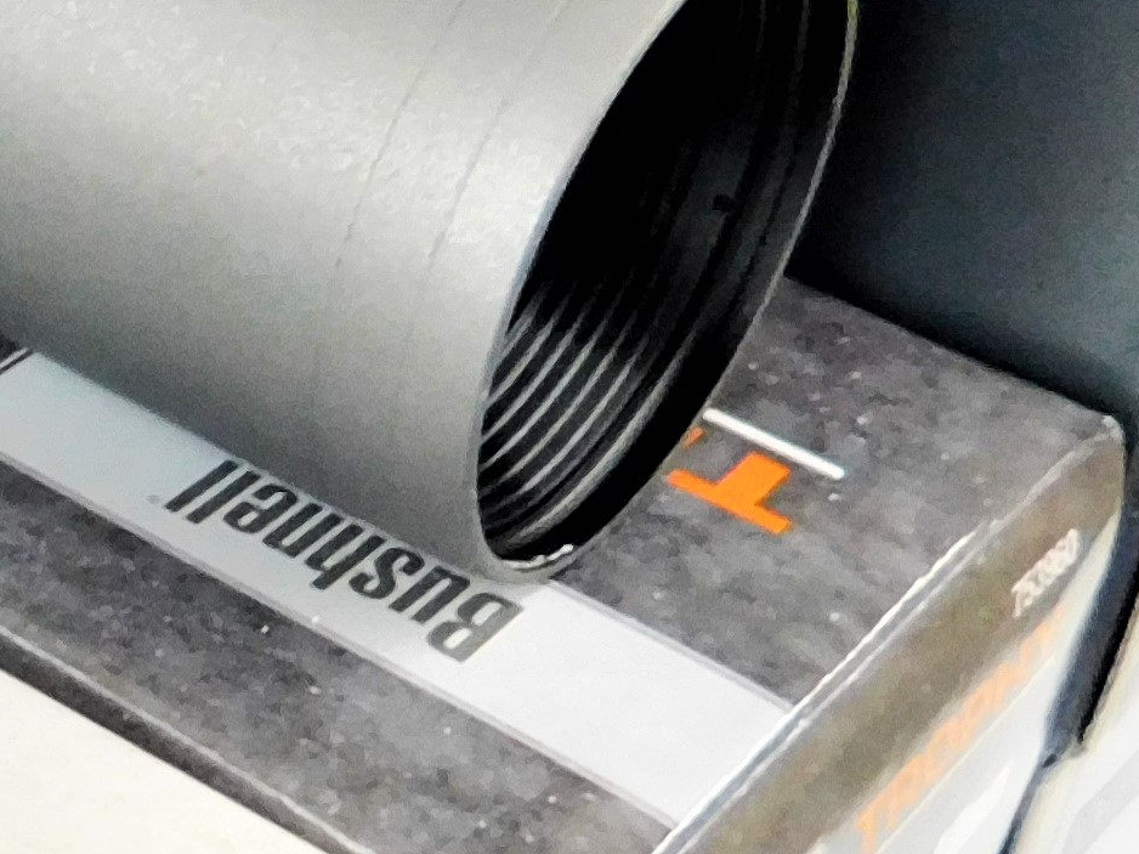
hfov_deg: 15.5
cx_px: -760
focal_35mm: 113
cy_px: 9
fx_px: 3717
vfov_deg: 12.9
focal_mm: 4
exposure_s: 1/30
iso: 320
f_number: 3
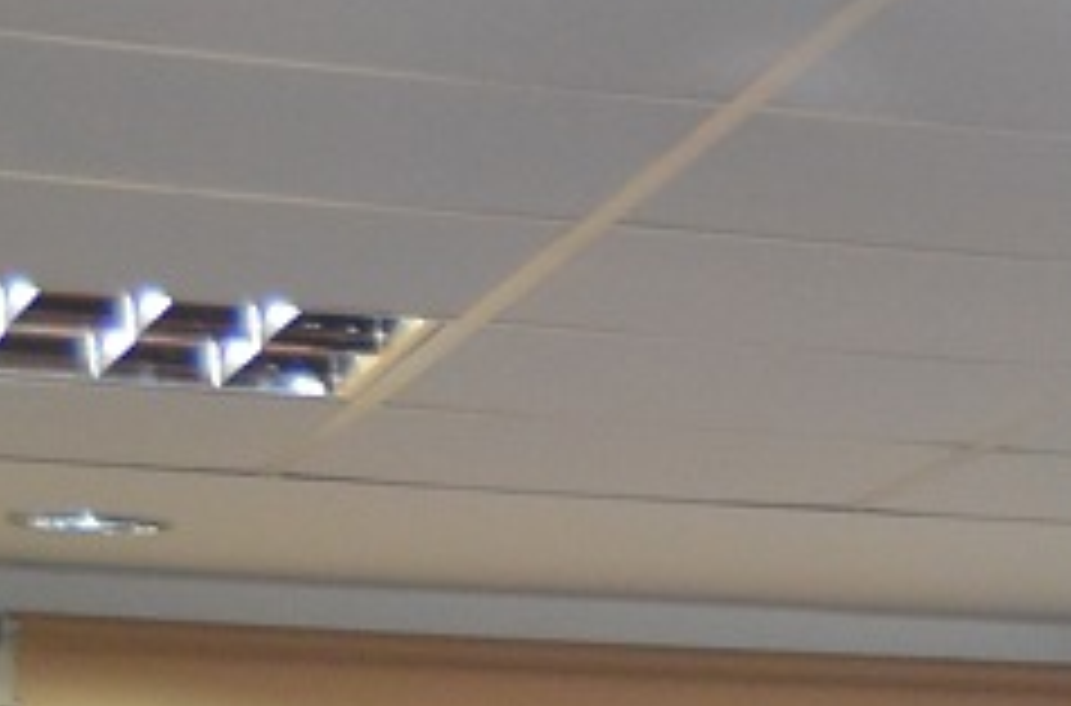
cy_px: 2066
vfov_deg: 5.6
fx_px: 6731
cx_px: 3352
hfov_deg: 7.8
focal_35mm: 227
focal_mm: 24
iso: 720
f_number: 3.8
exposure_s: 1/60
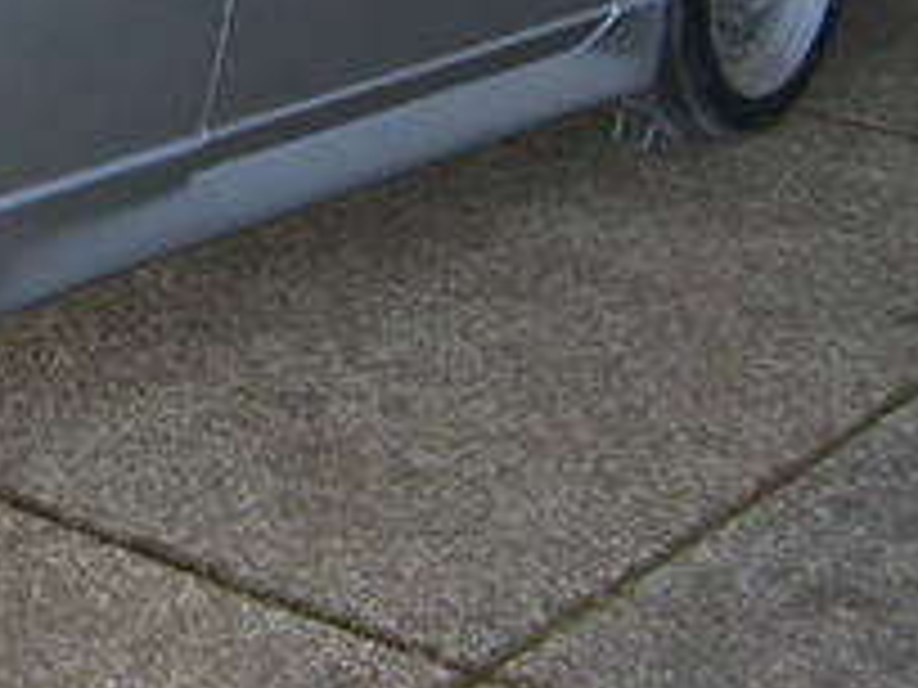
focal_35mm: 112
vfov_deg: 13.0
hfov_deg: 16.6
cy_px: -9
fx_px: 2970
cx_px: -284
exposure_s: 1/60
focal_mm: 7.9
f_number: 2.8
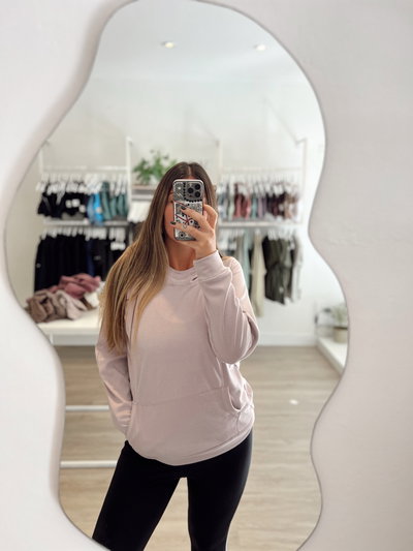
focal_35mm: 26
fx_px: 413
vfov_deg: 67.3
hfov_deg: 53.1
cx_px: 206
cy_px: 276
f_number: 1.5
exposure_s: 1/174
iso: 40
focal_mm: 5.7
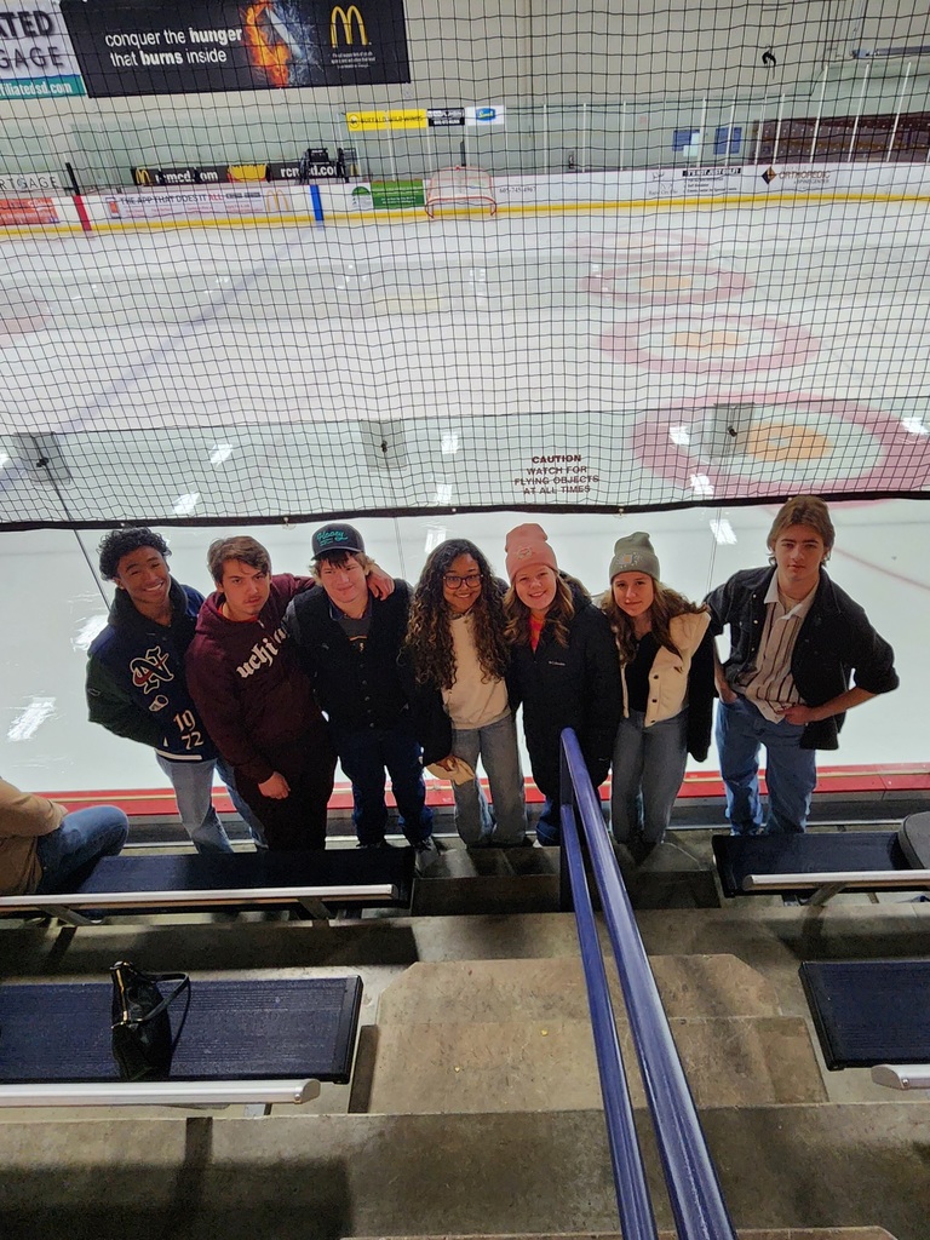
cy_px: 620
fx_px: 466
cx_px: 465
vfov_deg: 106.2
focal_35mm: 13
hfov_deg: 89.9
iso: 200
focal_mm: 2.2
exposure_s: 1/60.2
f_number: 2.2
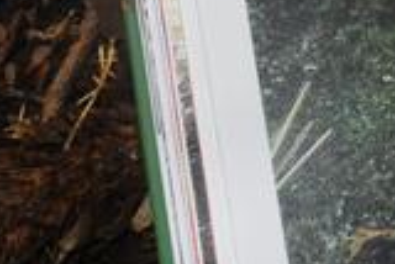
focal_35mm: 249
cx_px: 790
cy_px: -223
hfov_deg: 7.9
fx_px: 2734
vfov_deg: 5.4
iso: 100
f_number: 14
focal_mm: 26
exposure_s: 1/250
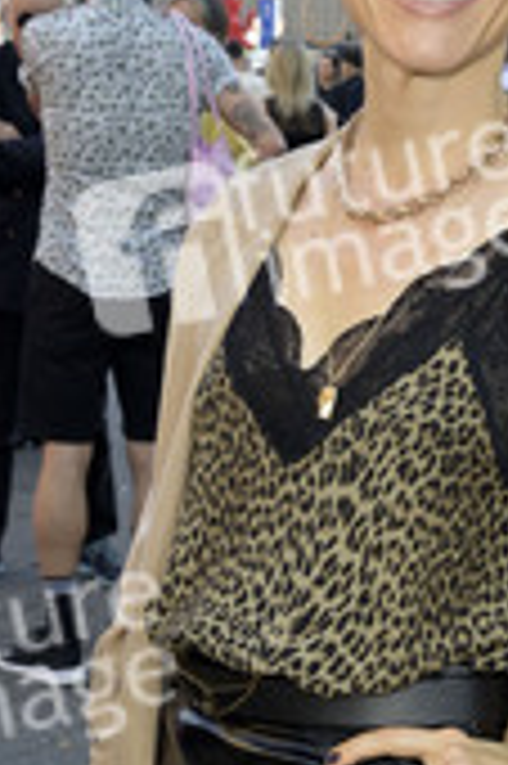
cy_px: 454
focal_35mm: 108
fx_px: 2290
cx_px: 436
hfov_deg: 12.6
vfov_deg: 18.9
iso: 640
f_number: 8
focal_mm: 46
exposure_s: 1/200
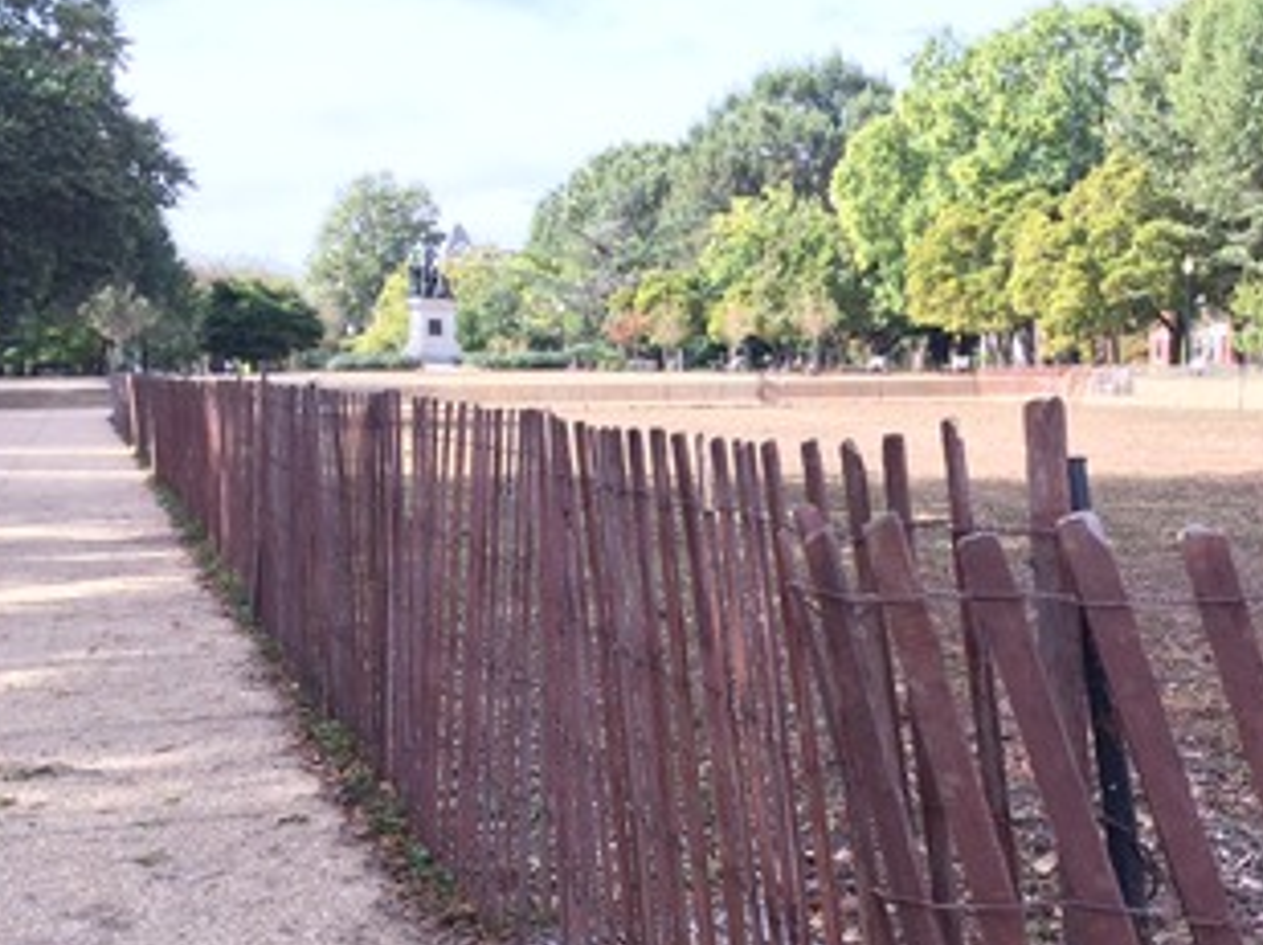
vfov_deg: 30.6
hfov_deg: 39.3
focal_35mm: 47
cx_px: 965
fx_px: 1713
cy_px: 620
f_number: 2.2
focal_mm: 4.15
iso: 32
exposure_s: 1/410
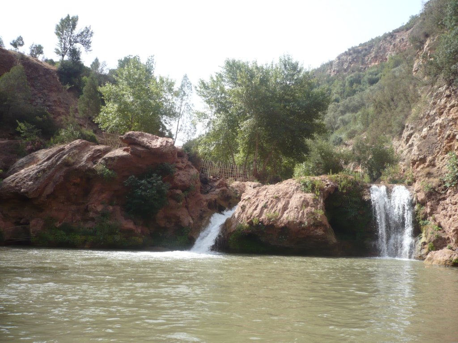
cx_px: 229
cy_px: 172
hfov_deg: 52.6
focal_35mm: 35
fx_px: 463
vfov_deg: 40.7
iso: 100
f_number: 2.8
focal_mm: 5.8
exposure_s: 1/500
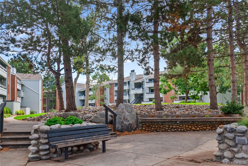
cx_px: 124
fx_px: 207
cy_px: 83
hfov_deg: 61.9
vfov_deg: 43.7
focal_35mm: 30
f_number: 4.5
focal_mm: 20
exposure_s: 1/100
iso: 200
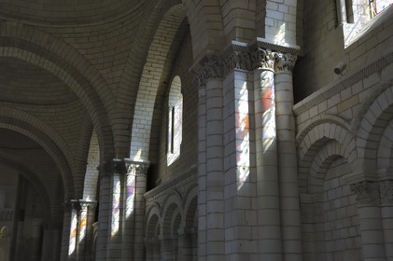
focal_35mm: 45
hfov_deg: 43.6
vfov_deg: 29.8
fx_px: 491
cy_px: 130
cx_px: 196
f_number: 7.1
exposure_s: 1/15
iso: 100
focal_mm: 30
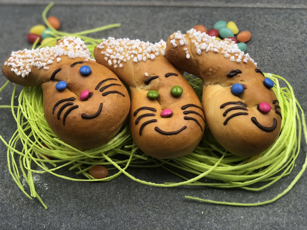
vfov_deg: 28.0
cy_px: 115
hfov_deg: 36.8
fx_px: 461
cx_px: 154
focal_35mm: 52
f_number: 2.4
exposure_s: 1/121
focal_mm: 6
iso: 16
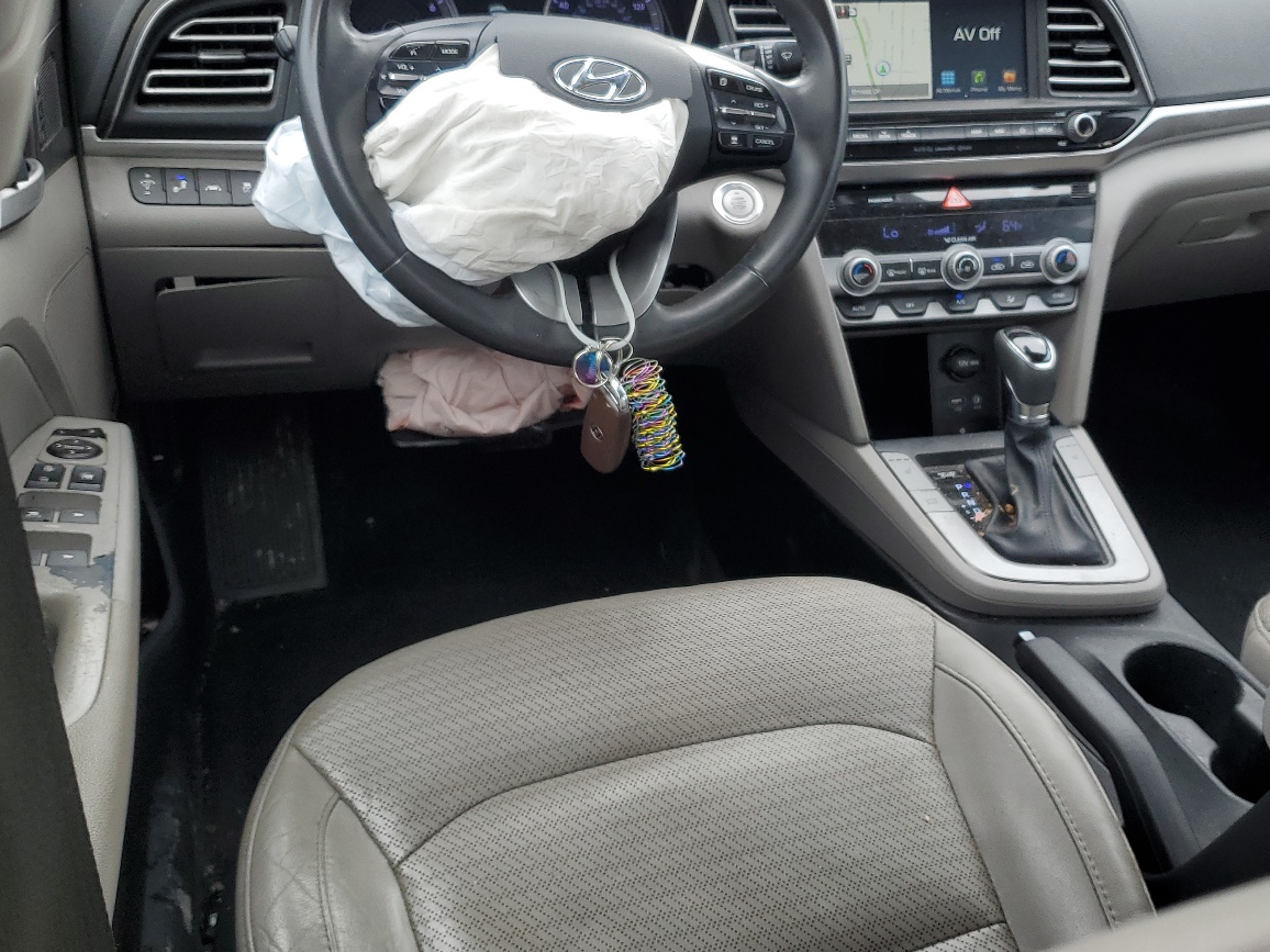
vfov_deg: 39.6
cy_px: 444
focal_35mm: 36
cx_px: 778
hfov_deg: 50.9
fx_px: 1321
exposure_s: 1/179
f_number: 1.5
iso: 50
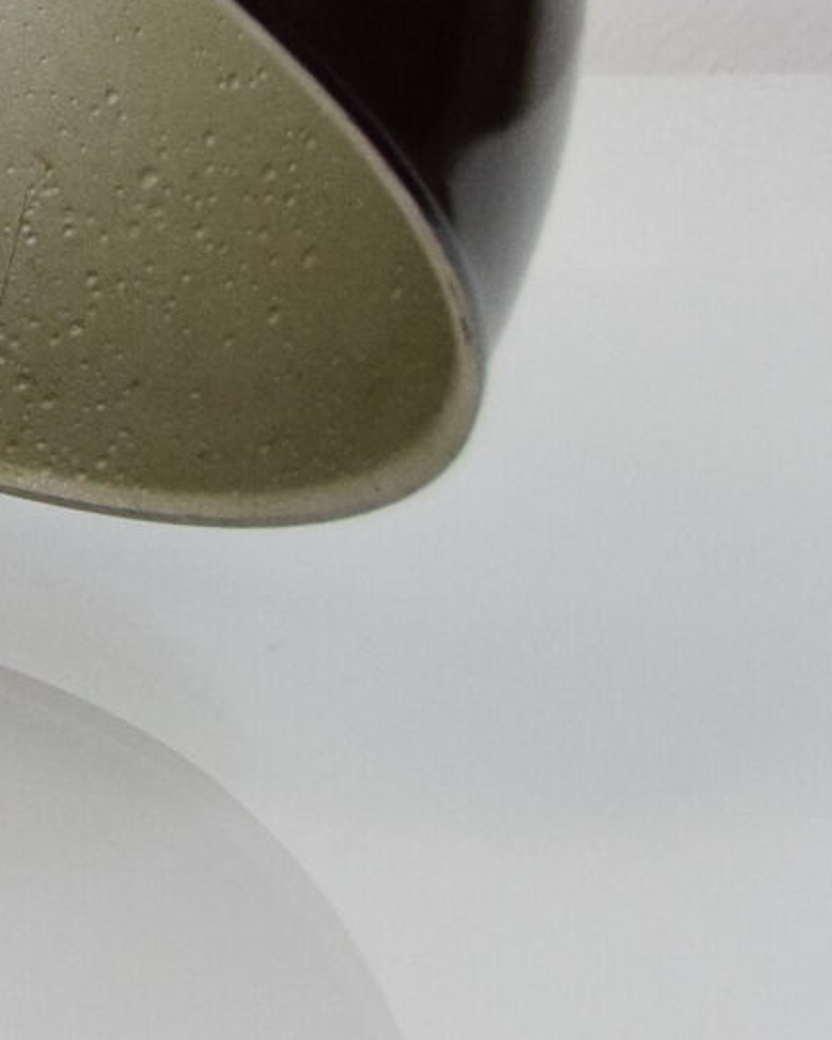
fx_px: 5817
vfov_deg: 9.7
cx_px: -1740
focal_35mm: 189
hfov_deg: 7.2
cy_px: -883
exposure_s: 1/200
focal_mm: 24
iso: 1600
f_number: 7.1
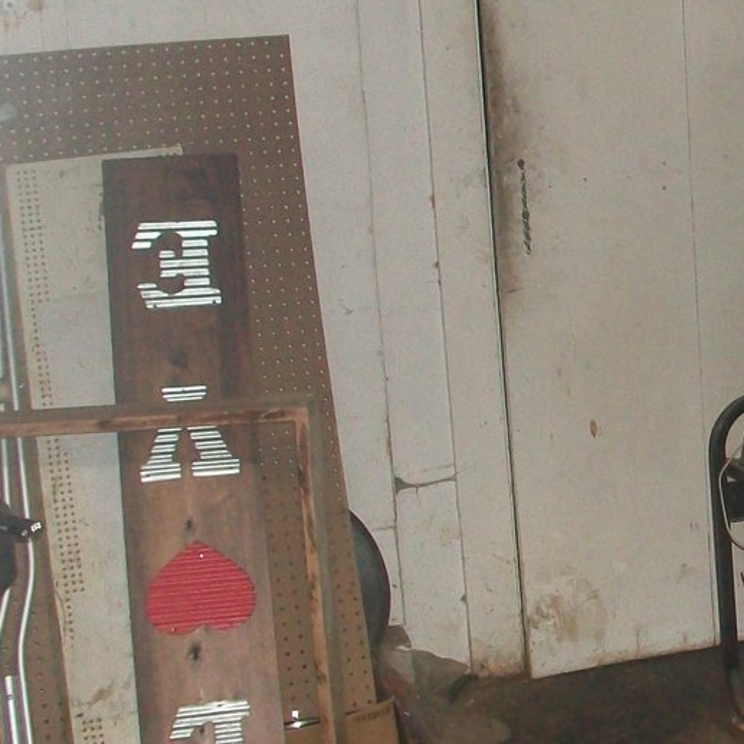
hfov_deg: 18.5
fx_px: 2140
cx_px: 929
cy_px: 179
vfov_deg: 19.6
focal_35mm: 88
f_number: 2.8
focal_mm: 5.7
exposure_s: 1/60
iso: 160
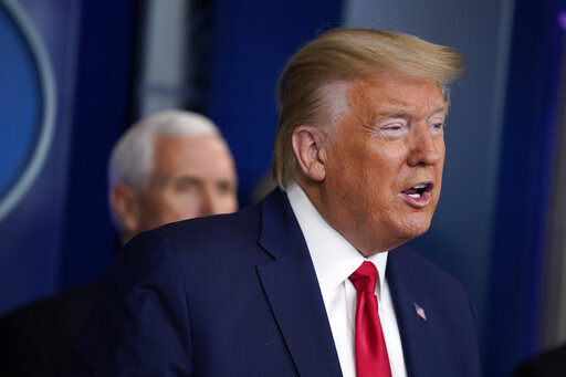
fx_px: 3143
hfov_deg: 10.3
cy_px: 188
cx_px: 283
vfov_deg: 6.9
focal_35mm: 200
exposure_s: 1/640
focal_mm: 200
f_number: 2.8
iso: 1000
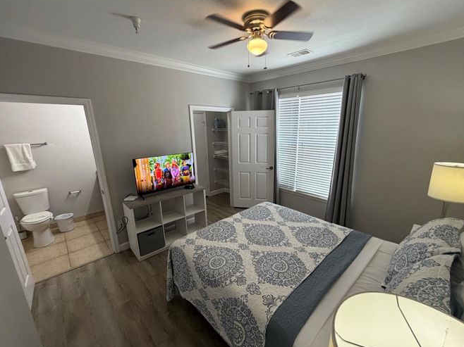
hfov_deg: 98.1
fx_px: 201
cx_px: 243
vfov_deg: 81.7
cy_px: 176
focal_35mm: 15
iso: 320
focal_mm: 2.22
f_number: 2.2
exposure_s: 1/120
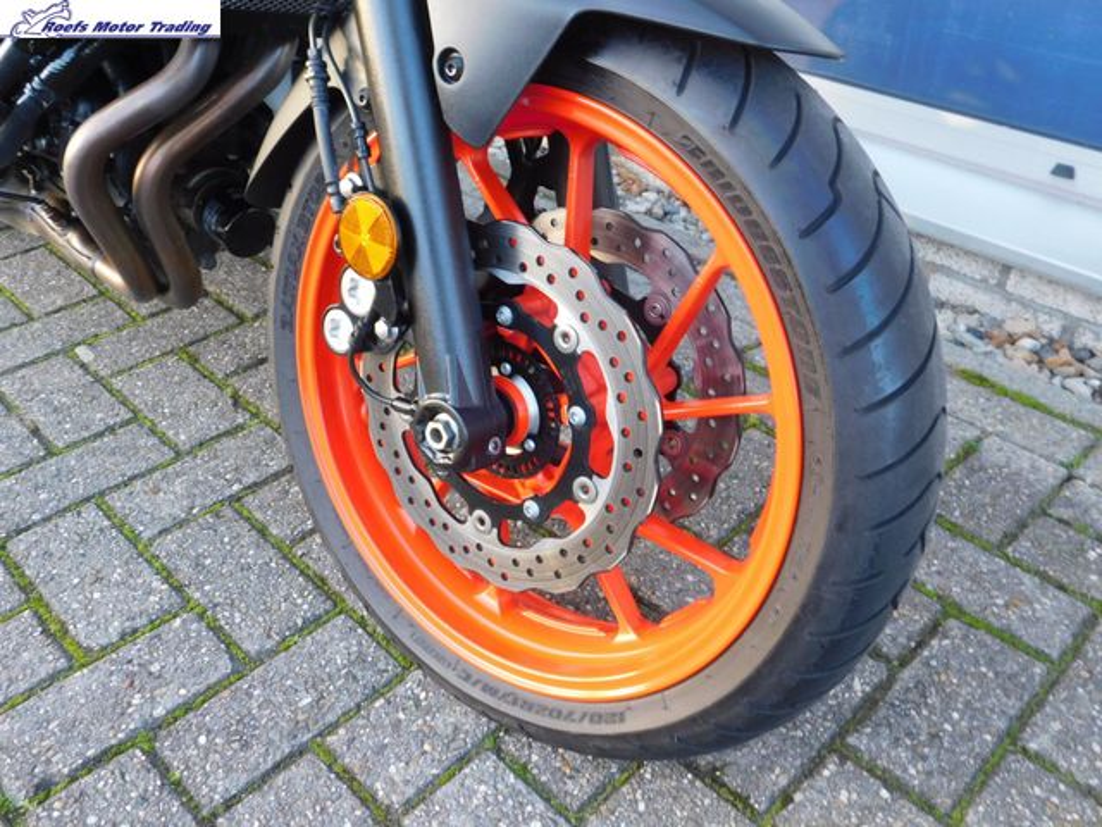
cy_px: 414
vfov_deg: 46.8
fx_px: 955
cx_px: 551
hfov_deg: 60.0
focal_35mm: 30
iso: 140
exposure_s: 1/30
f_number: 3.2
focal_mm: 5.3
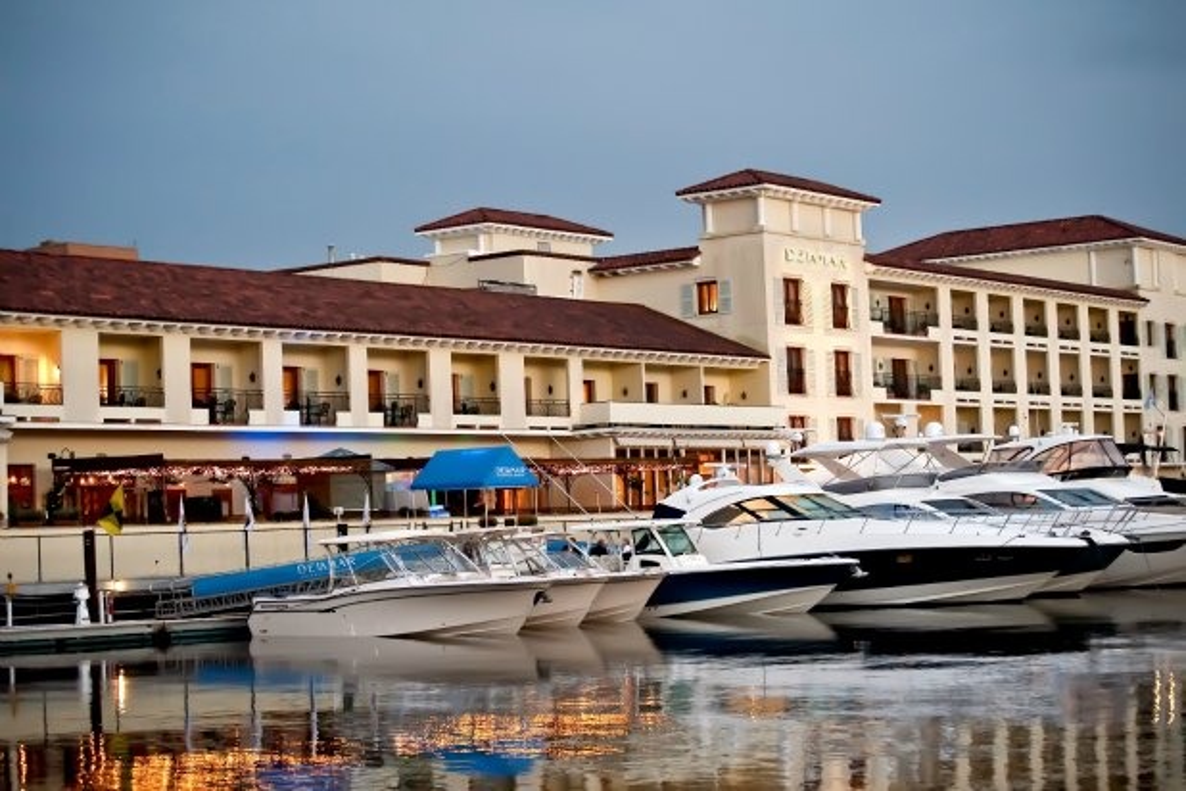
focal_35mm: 70
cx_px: 593
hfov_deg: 28.8
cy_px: 396
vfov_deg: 19.5
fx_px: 2306
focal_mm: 70
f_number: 4.5
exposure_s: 1/80
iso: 5000
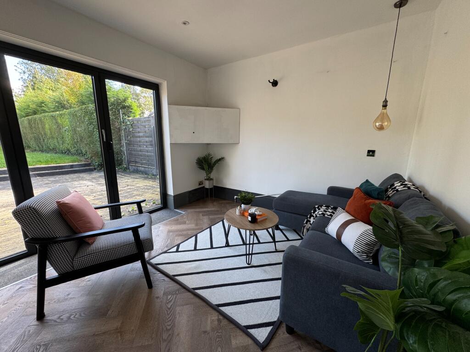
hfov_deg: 102.1
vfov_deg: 85.7
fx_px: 190
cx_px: 235
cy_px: 176
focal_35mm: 14
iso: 100
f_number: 2.2
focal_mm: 2.22
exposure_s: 1/99
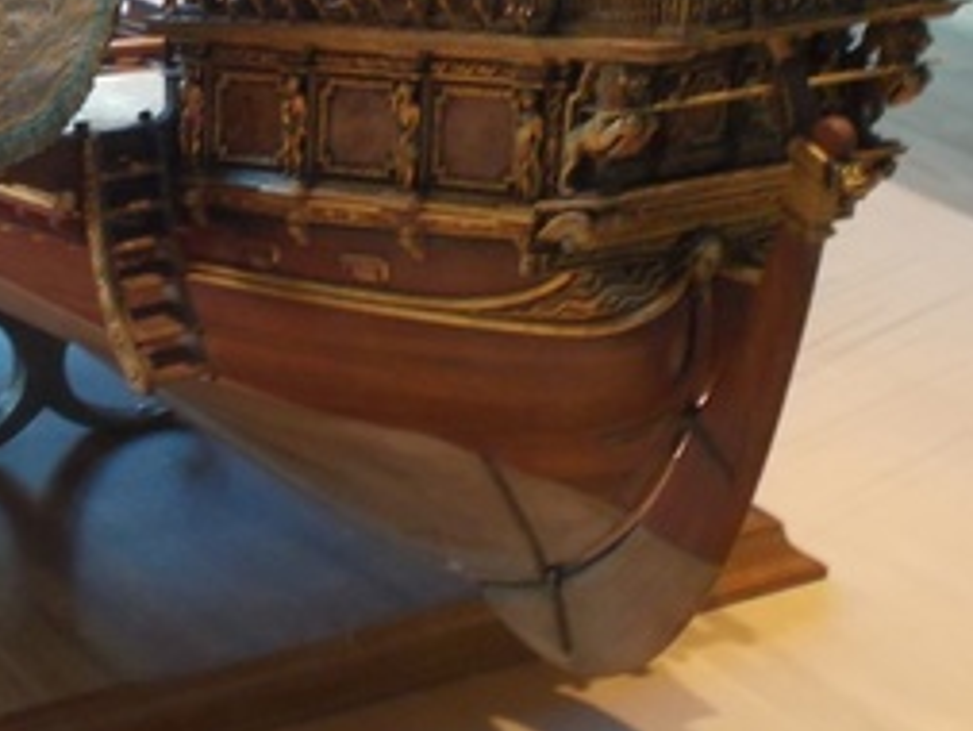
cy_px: -15
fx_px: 3431
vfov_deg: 12.0
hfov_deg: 16.1
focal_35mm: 122
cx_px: 319
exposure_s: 1/20
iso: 200
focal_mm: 6.9
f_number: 3.9
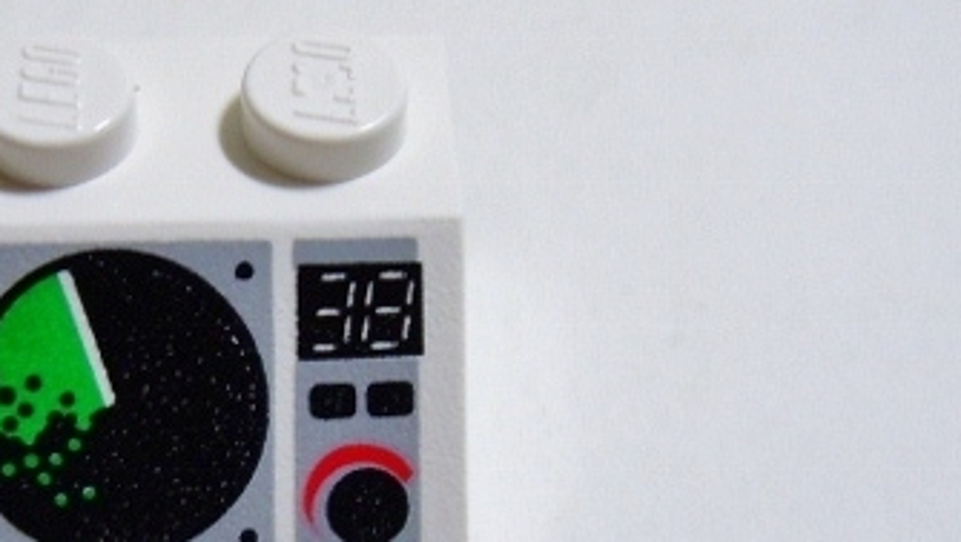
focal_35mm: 52
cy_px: 324
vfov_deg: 23.1
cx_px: 235
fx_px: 1326
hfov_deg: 38.8
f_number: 3.5
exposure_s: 1/25
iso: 200
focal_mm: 5.4
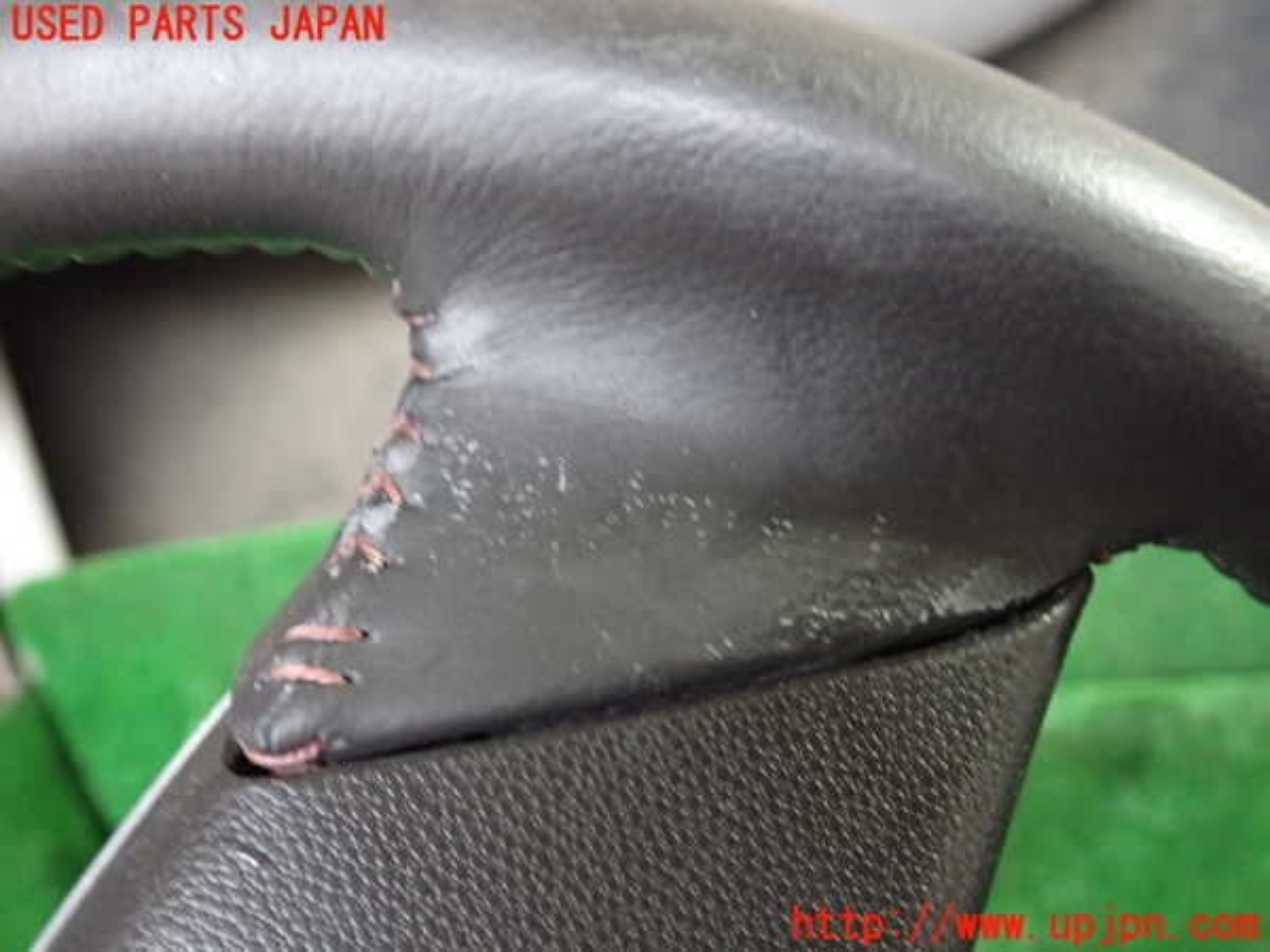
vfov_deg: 46.8
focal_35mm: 30
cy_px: 476
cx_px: 635
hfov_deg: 60.0
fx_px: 1101
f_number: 2.3
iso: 800
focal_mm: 5.4
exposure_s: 1/30
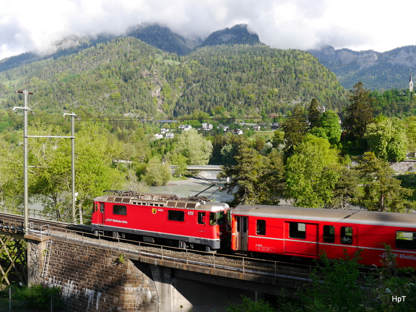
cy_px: 156
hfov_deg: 60.0
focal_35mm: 30
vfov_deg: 46.8
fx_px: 361
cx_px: 208
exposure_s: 1/250
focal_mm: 15
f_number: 6.3
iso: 160
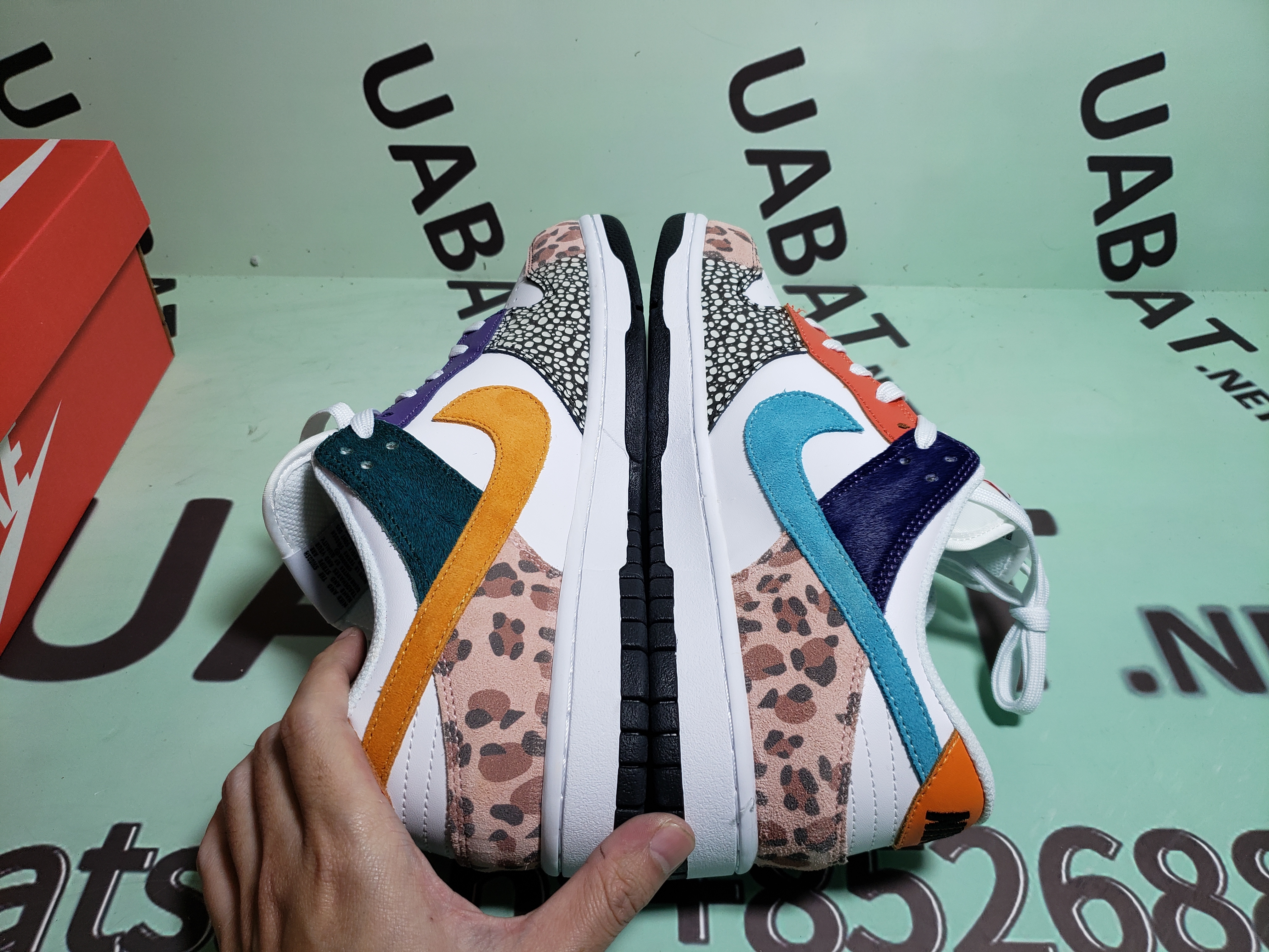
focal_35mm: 26
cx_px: 634
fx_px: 953
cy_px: 476
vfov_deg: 53.1
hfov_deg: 67.3
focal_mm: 4.3
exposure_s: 1/438
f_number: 1.5
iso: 50
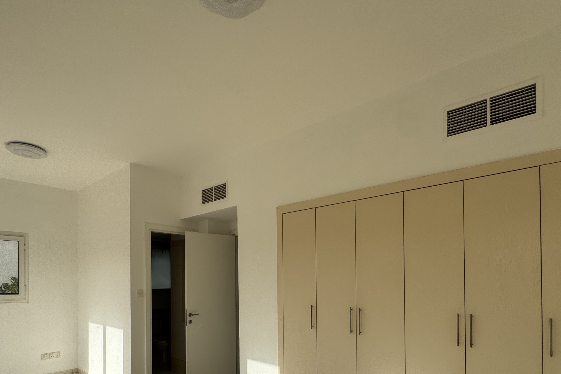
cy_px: 277
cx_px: 256
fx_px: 327
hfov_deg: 81.0
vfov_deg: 56.7
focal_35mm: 21
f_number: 2.2
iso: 50
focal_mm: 2.22
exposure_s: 1/1323
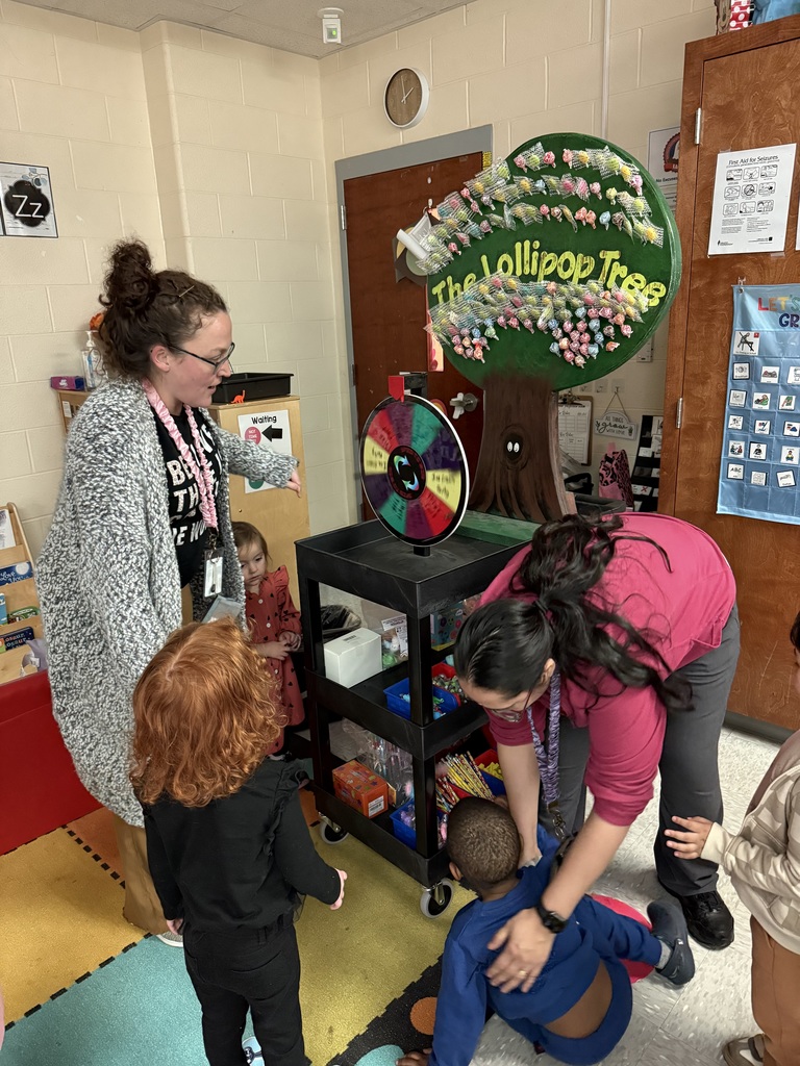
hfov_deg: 56.8
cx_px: 400
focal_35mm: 24
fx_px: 740
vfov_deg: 71.6
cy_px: 533
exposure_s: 1/60
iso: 800
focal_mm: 6.76
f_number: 1.78
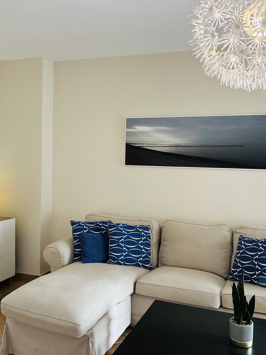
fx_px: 359
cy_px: 178
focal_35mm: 35
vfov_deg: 52.6
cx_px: 122
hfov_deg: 40.7
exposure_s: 1/100
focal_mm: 5.7
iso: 125
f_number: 1.5
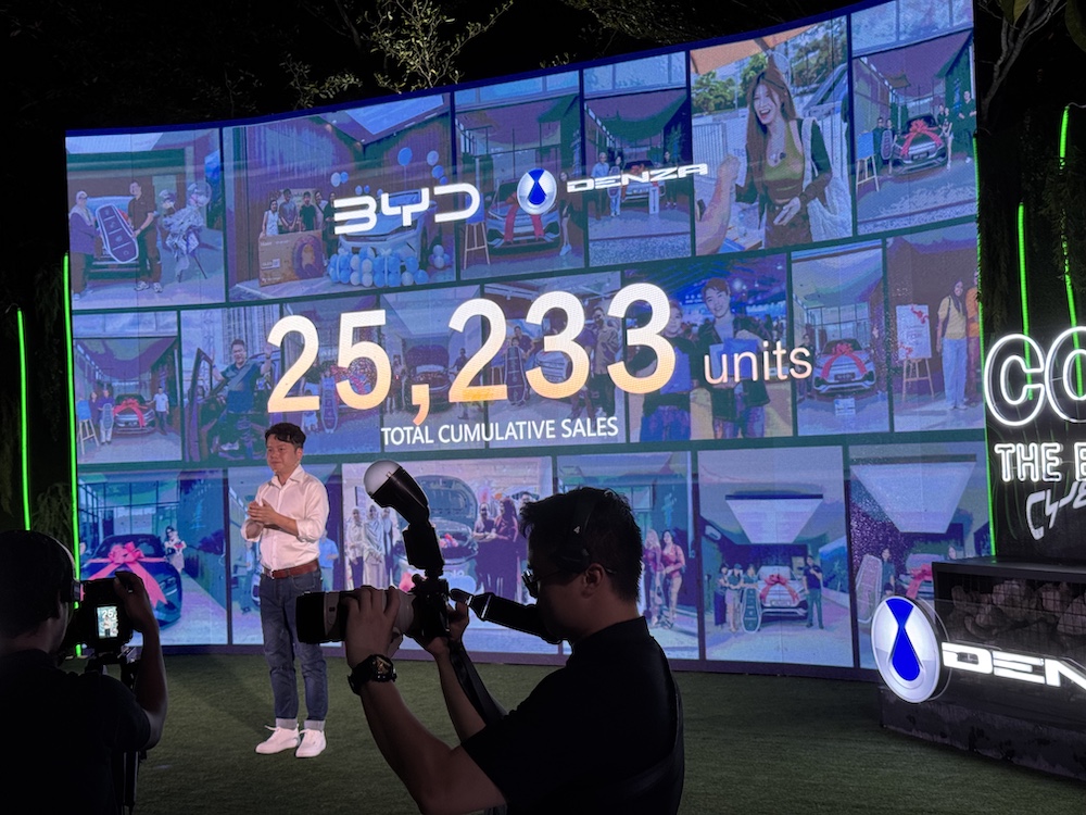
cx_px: 543
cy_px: 408
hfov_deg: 39.7
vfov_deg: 30.3
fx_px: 1506
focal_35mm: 48
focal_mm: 6.76
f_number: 1.78
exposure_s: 1/77
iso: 80
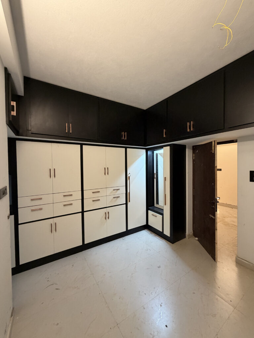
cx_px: 127
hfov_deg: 85.7
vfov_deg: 102.1
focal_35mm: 14
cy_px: 169
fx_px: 137
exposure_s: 1/50
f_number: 2.2
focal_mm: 2.22
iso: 400
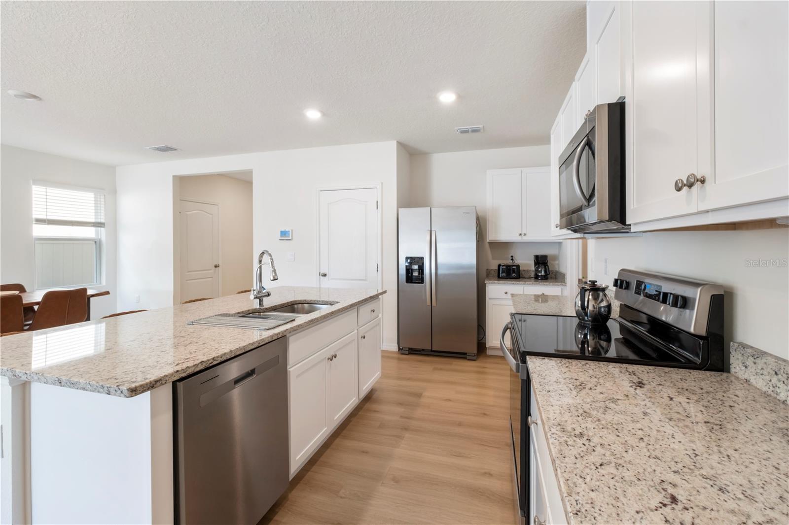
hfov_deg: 100.4
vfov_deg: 77.3
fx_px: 329
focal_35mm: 15
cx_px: 394
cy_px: 262
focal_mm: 10
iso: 160
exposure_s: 1/2
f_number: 16
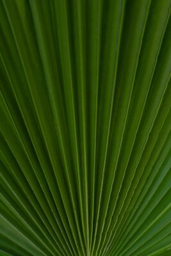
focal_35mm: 52
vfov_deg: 37.8
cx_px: 86
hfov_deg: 25.8
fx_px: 374
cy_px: 128
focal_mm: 35
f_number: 4
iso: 100
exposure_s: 1/320
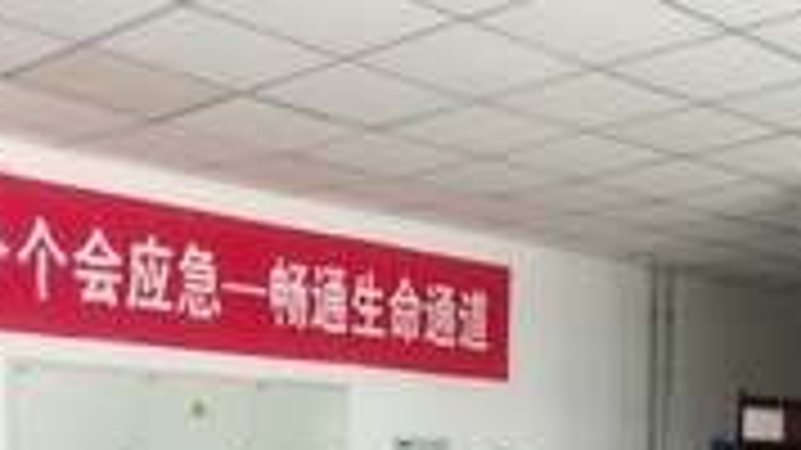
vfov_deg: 17.3
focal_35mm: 66
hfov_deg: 31.0
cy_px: 567
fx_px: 1401
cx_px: 652
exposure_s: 1/100
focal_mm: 5.52
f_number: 1.9
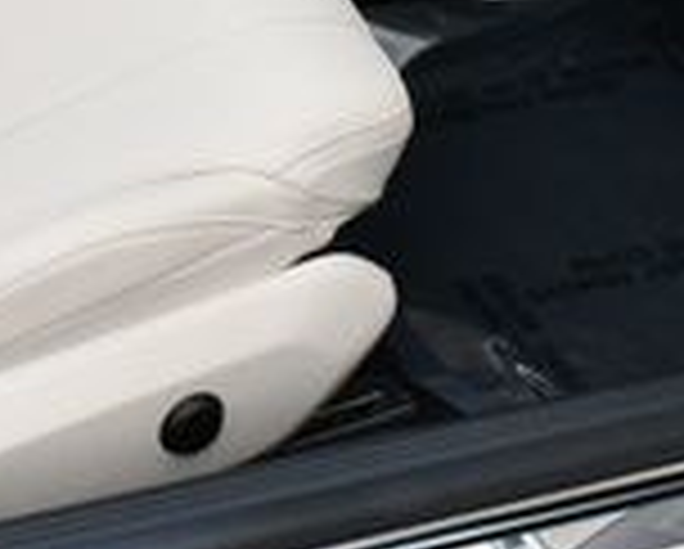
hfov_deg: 13.3
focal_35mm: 142
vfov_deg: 10.5
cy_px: -297
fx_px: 2878
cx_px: -22
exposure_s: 1/250
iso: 200
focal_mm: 18
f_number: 7.1
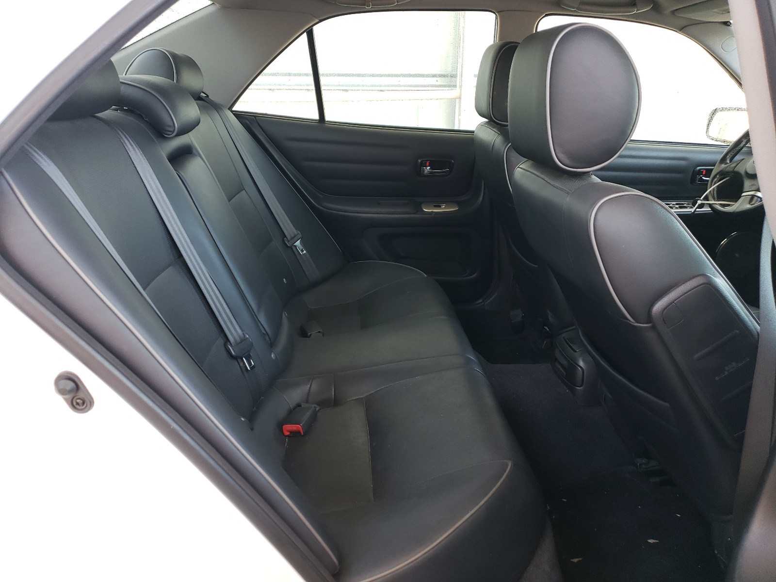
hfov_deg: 67.3
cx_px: 388
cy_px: 291
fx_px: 583
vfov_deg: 53.1
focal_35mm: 26
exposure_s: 1/60.2
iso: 63
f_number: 1.5
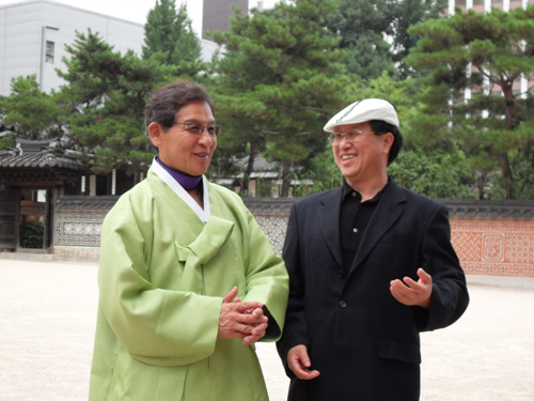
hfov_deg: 28.2
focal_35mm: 69
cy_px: 200
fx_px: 1064
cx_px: 267
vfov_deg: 21.3
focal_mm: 11.8
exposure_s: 1/180
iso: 80
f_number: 4
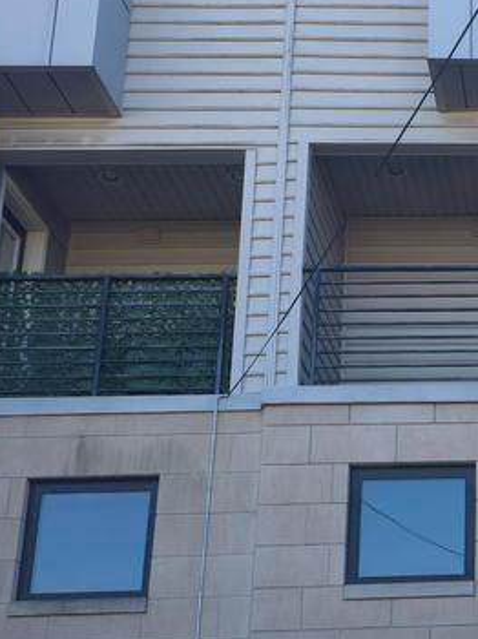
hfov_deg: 18.8
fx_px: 1309
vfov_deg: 26.9
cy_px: 506
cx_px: 664
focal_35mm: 71
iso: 20
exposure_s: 1/120
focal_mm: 6.3
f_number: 1.7
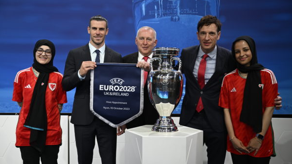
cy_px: 89
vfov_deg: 29.7
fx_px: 310
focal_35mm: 40
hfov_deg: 50.5
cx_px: 146
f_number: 2.8
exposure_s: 1/200
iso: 500
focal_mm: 38
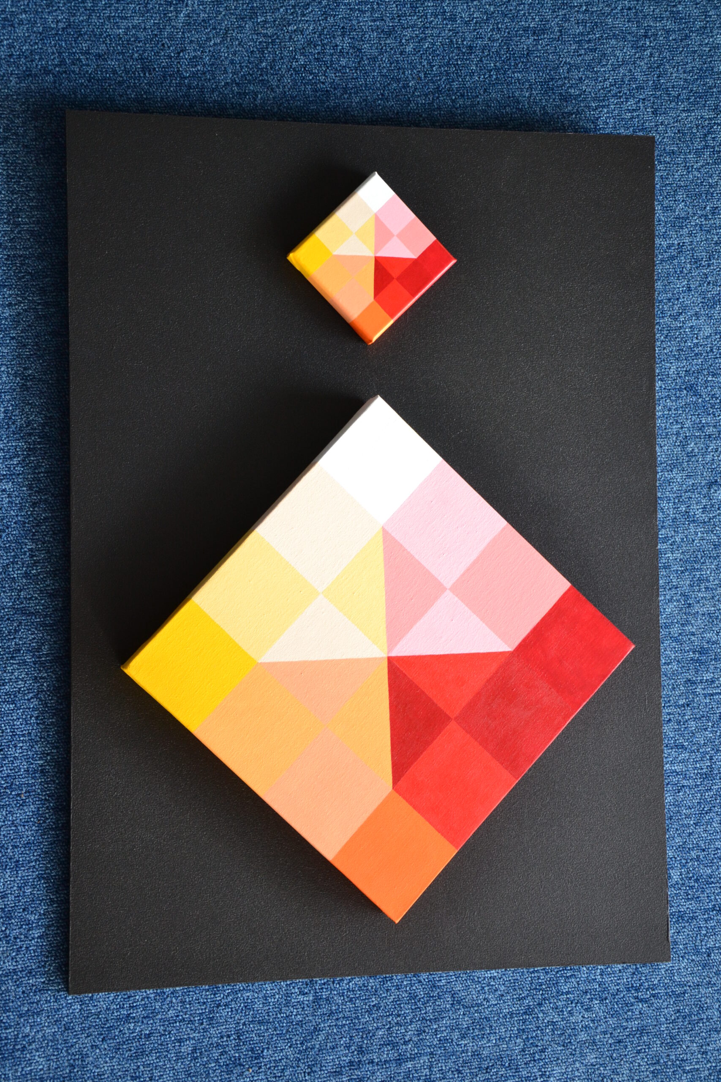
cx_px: 360
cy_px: 541
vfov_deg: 33.4
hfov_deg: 22.6
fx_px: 1802
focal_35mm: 60
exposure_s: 1/15
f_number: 4.5
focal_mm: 40
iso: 560
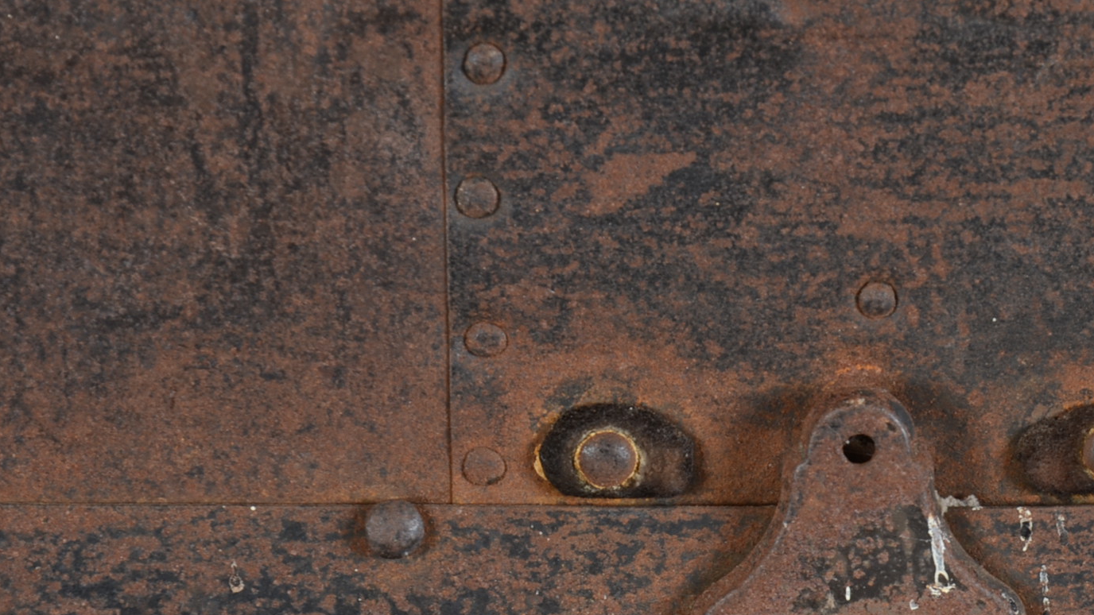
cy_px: 586
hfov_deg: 7.3
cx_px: 914
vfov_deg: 4.1
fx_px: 8556
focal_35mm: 295
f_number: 11
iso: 125
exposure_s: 1/80
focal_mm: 105
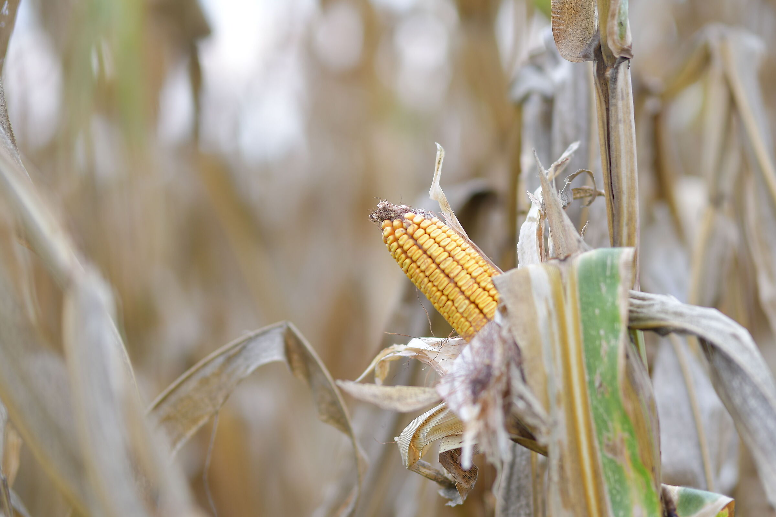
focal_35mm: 127
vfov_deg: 10.8
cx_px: 388
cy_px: 258
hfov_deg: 16.1
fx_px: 2737
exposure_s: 1/400
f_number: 1.6
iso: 100
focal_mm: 85
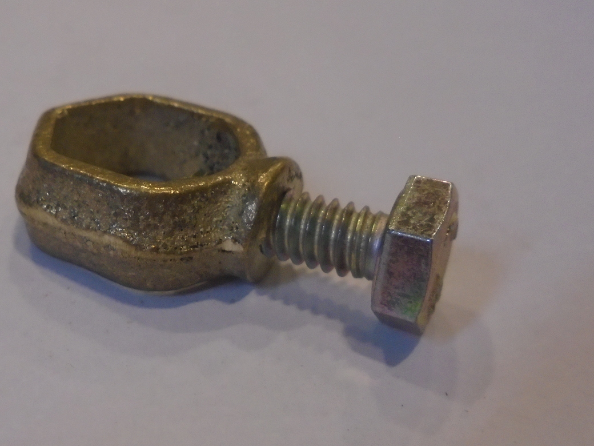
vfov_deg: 36.0
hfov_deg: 45.4
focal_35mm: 40
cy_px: 226
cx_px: 158
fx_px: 686
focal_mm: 4.6
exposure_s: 1/30
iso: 320
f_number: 3.2
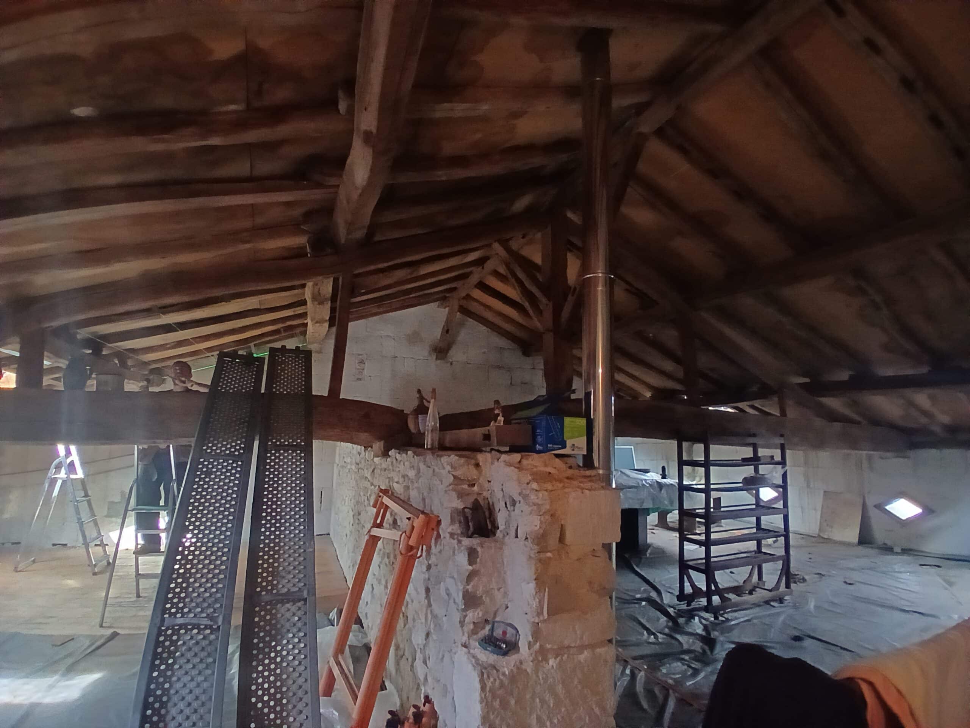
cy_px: 364
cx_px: 485
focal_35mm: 17
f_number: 2.2
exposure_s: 1/33
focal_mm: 1.4
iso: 400
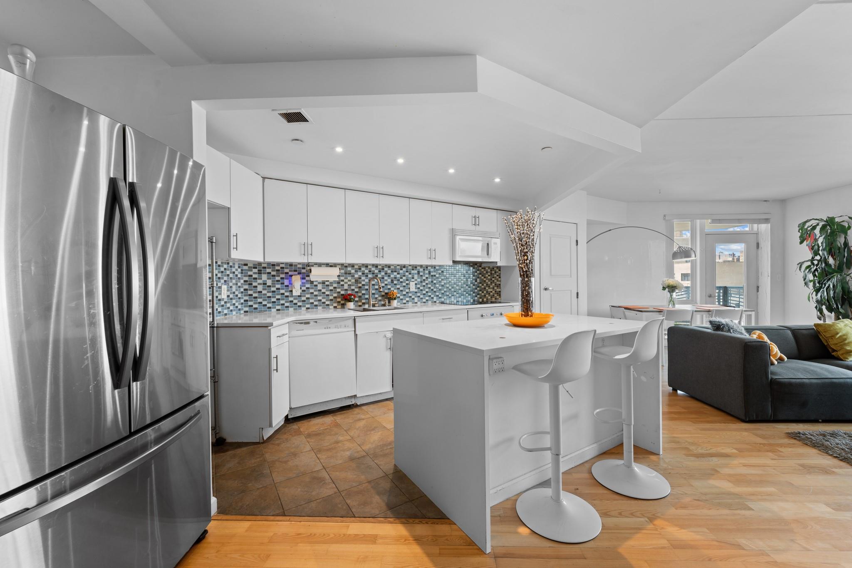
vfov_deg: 81.2
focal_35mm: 14
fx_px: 331
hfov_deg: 104.3
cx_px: 426
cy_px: 284
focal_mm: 14
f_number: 10
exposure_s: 1/2
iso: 200
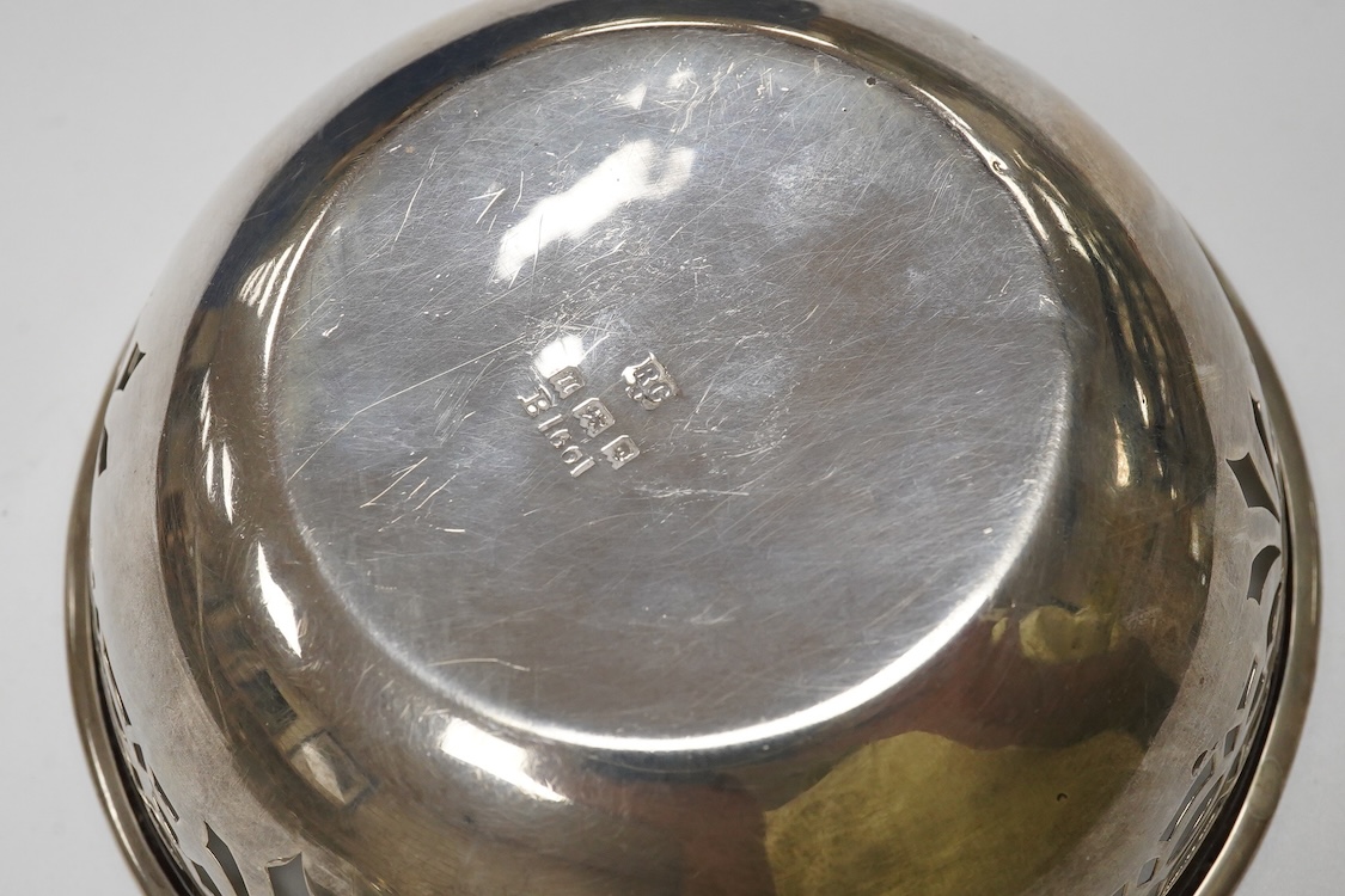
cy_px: 448
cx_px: 672
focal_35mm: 45
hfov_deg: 43.6
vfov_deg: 29.9
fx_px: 1681
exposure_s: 1/160
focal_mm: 30
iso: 2500
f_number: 18
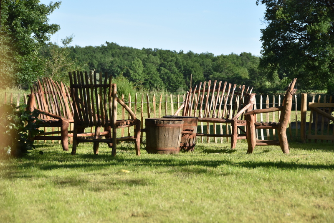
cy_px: 112
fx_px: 1114
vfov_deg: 11.4
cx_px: 167
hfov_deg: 17.1
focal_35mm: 120
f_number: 5.6
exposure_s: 1/1600
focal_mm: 80
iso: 400
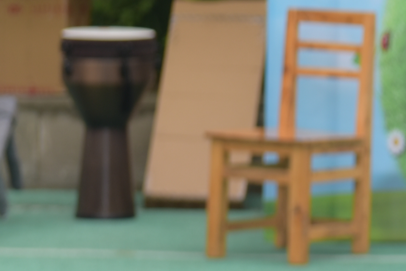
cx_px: 920
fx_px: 3813
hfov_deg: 5.9
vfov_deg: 4.0
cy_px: -259
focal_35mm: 338
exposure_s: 1/200
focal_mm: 66
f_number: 5
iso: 100
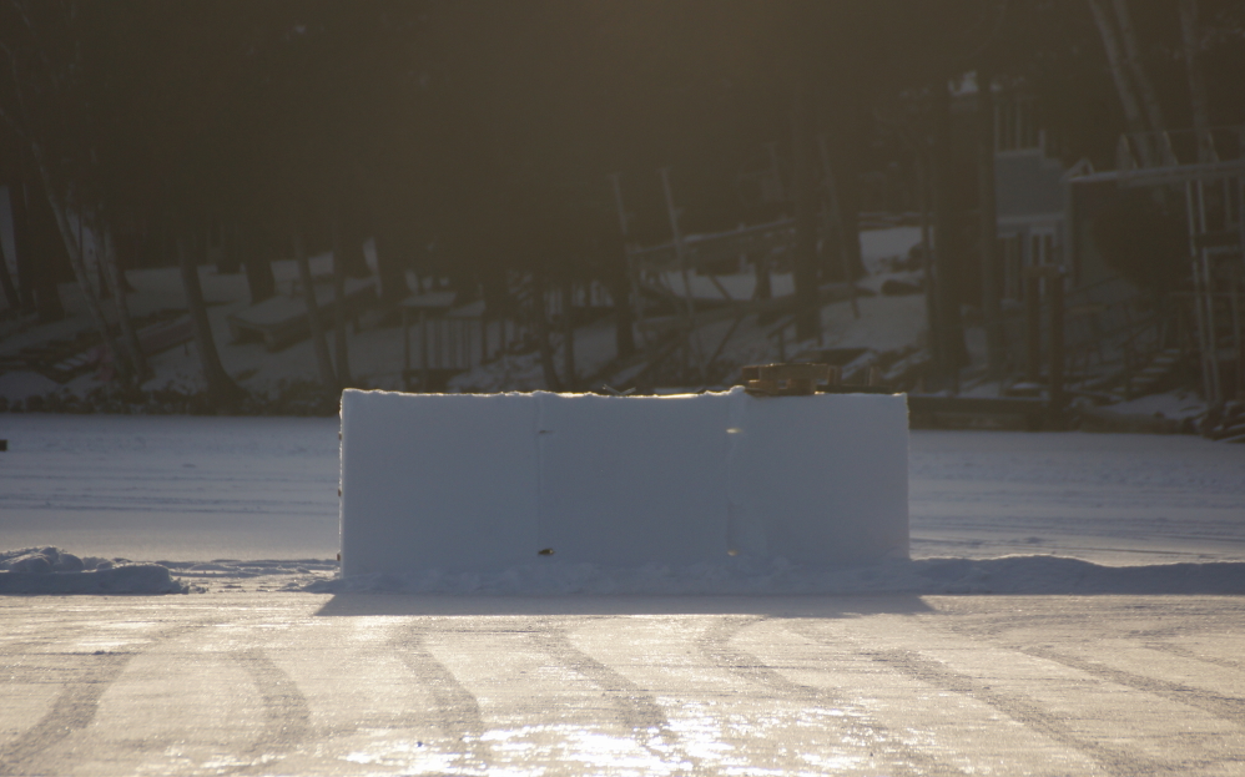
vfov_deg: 3.4
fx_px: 12991
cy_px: 414
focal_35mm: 383
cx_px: 622
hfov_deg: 5.5
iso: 160
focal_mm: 250
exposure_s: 1/400
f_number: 6.3
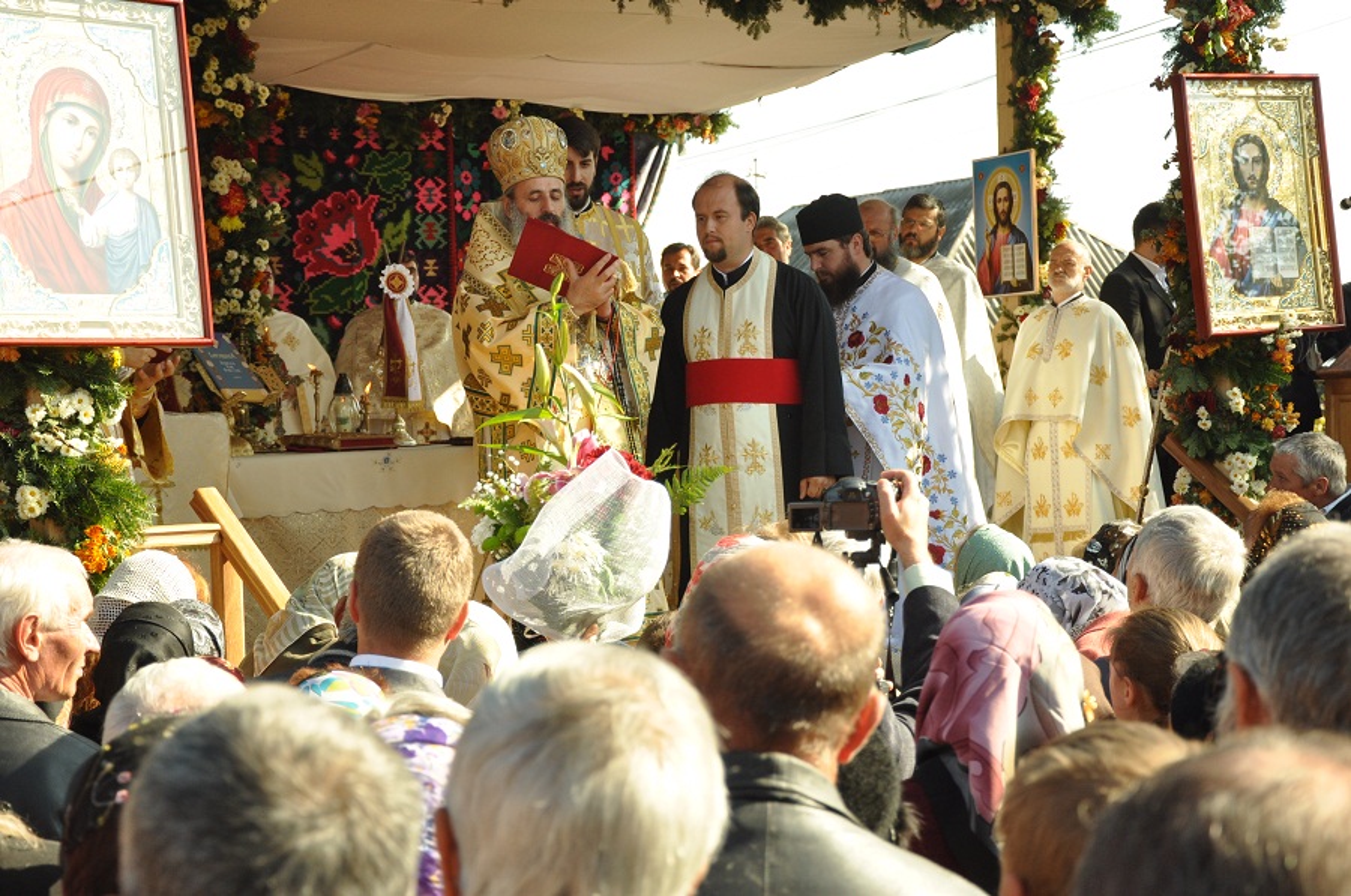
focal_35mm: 63
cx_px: 676
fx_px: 2360
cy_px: 448
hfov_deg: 31.9
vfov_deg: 21.5
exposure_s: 1/640
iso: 500
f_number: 13
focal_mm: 42
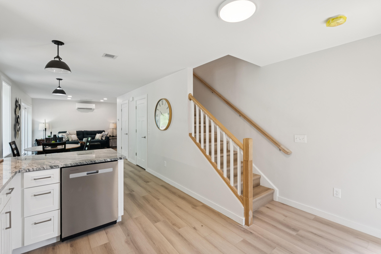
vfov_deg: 73.8
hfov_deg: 96.7
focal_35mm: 16
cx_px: 190
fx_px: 169
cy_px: 127
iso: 320
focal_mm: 16
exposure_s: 1/10
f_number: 7.1
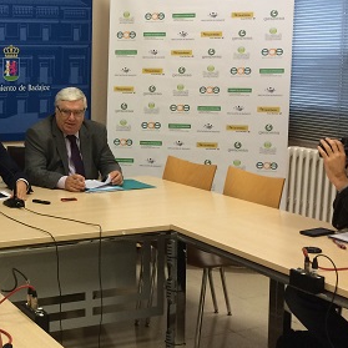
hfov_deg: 26.0
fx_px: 705
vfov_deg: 27.7
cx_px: -14
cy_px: 145
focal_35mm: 62
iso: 64
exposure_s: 1/33
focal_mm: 4.12
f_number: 2.2
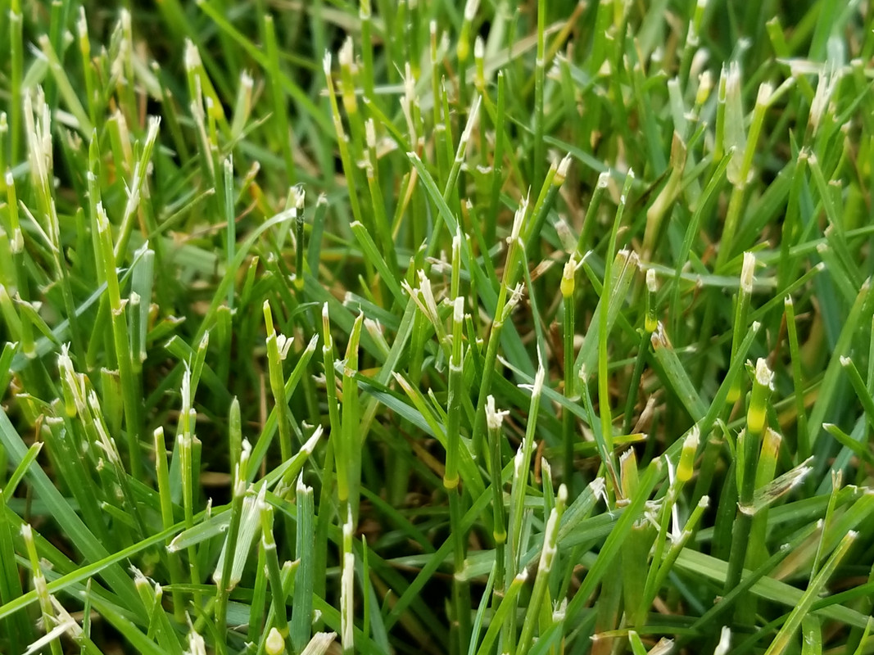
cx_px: 437
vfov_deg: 53.1
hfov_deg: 67.3
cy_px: 328
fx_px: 656
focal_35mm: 26
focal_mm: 4.25
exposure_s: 1/694
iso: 50
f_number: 1.7
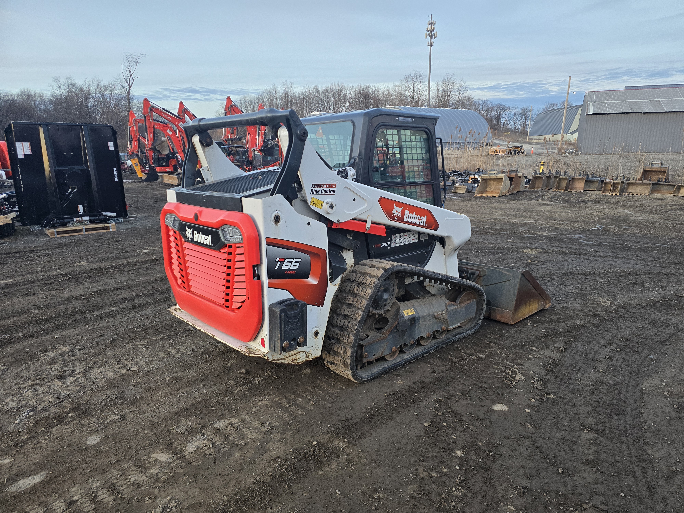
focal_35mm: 23
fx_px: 454
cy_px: 256
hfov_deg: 73.9
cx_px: 342
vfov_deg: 58.9
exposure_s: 1/180
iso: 250
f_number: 1.7
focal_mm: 6.3
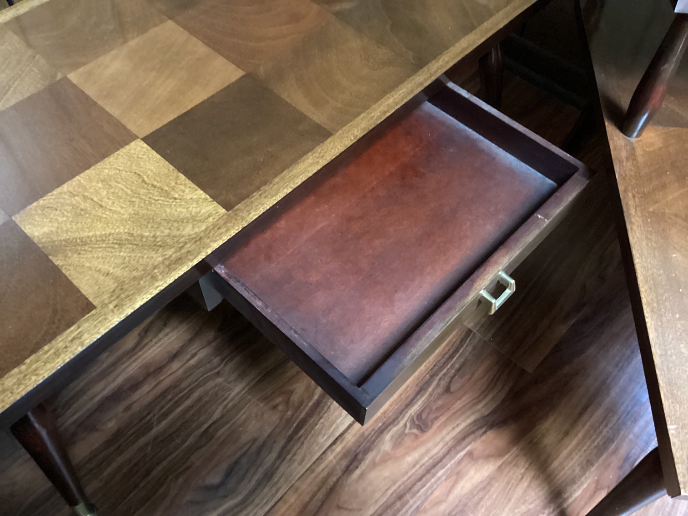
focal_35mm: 31
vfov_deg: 45.4
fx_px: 616
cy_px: 258
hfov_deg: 58.3
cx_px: 344
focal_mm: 3.3
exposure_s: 1/15
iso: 800
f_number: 2.4
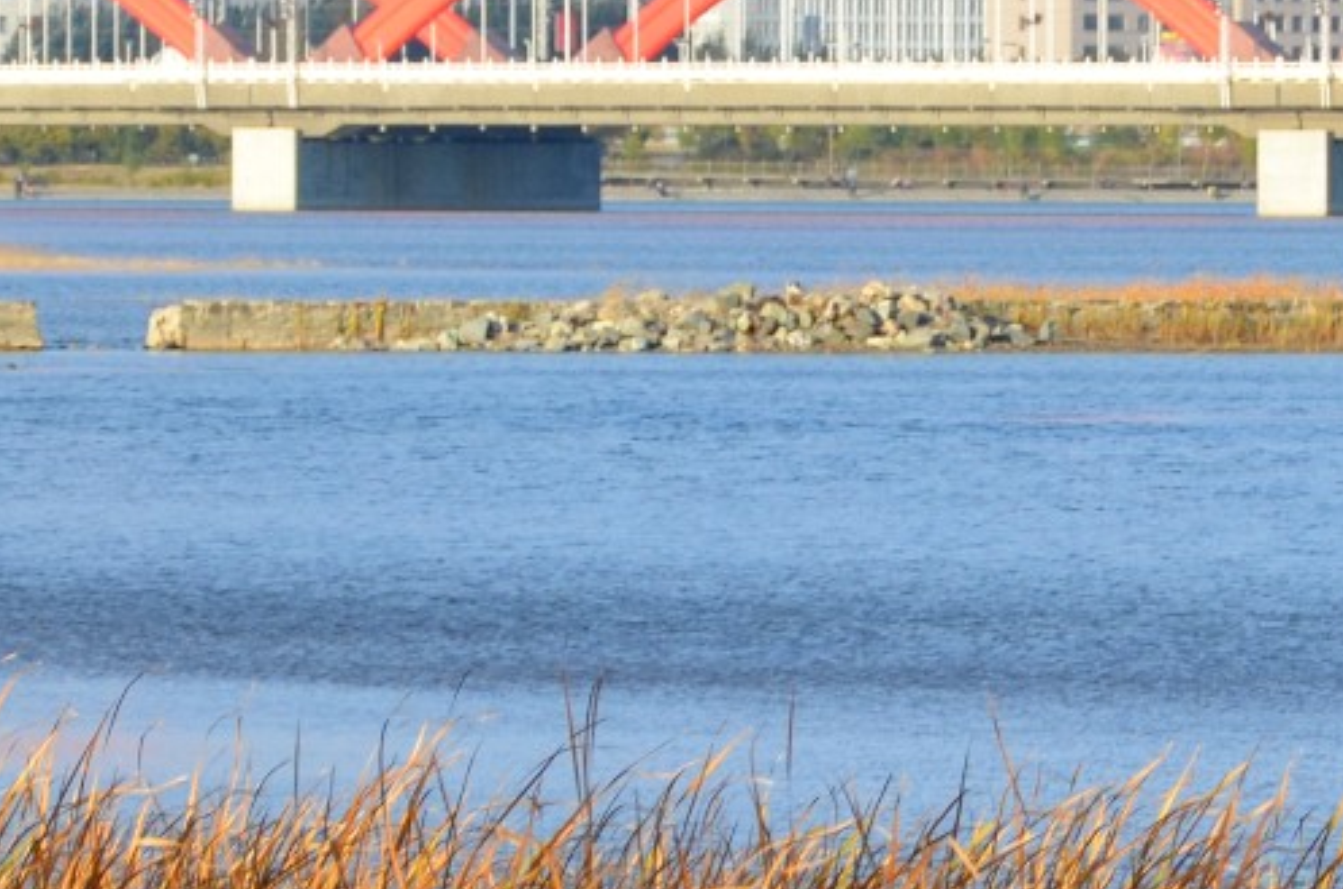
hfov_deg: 4.4
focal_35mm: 473
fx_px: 17606
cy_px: 550
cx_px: 1073
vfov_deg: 2.9
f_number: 8
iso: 125
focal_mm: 98
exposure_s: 1/250
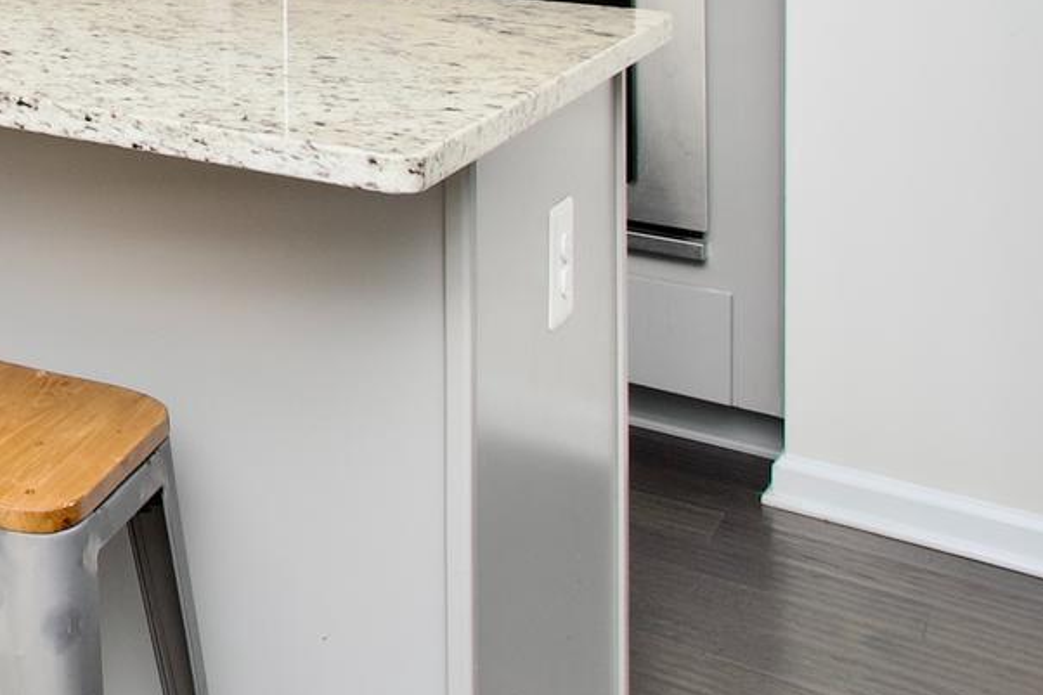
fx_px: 1477
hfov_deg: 26.6
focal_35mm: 51
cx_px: -556
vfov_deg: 22.7
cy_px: -278
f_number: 7.1
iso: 320
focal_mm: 10
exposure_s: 1/200
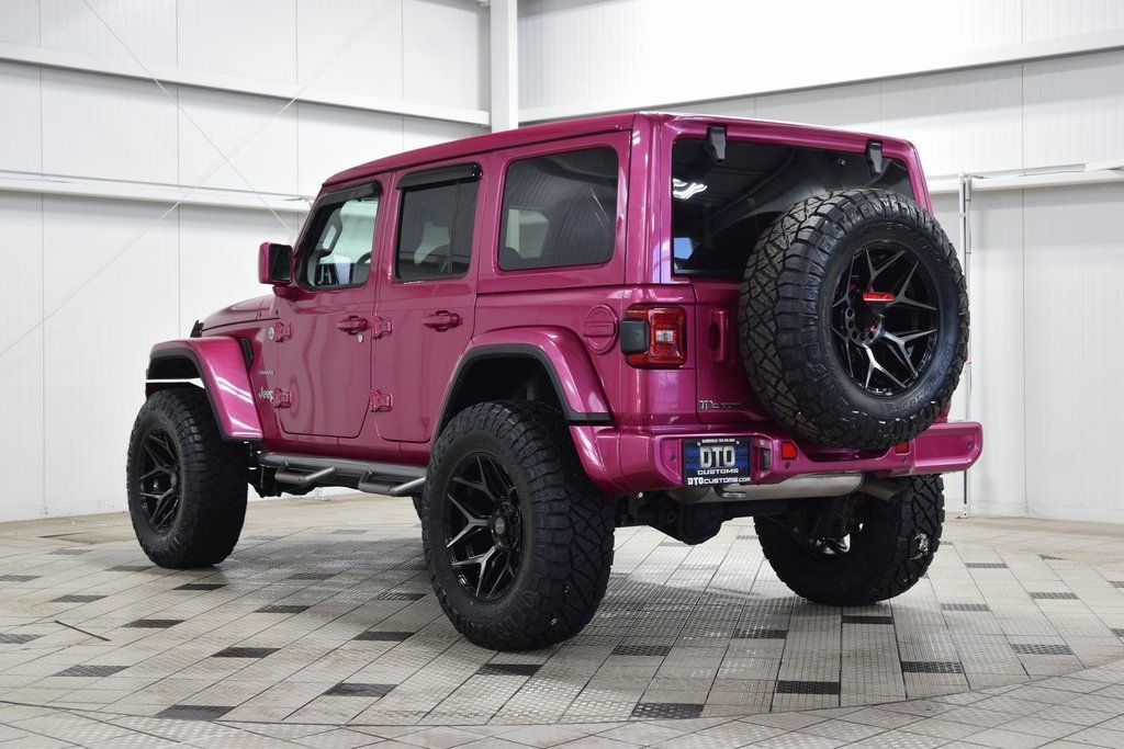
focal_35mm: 54
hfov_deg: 36.9
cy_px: 374
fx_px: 1686
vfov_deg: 25.1
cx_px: 562
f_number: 6.3
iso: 560
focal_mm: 36
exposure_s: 1/15
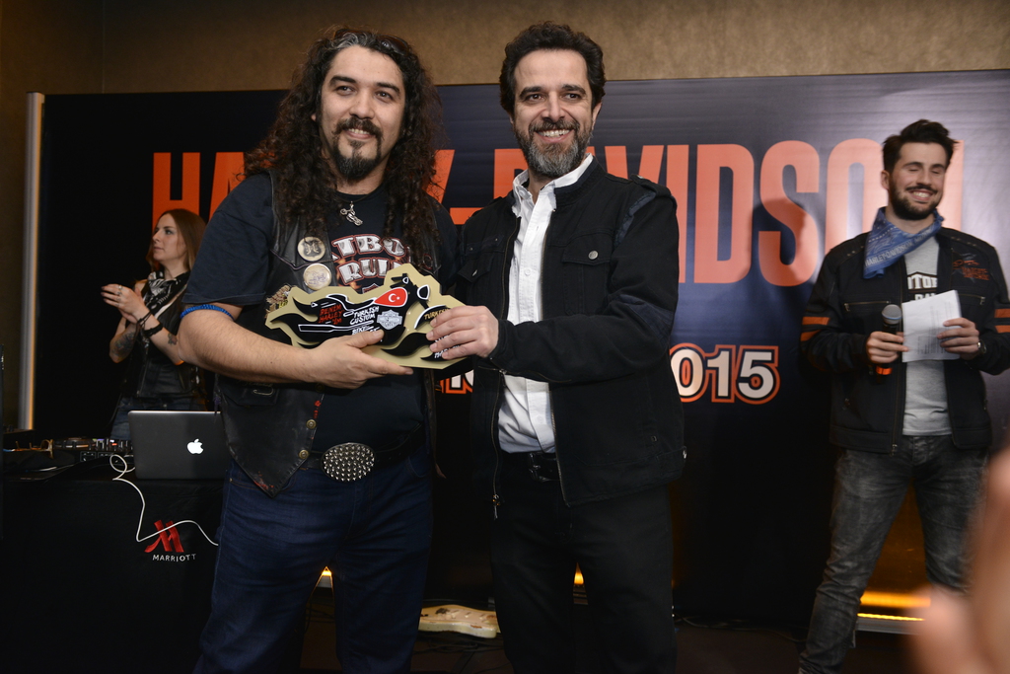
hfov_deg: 53.1
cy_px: 337
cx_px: 505
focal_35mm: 36
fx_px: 1010
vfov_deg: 36.9
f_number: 4
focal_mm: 36
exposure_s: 1/100
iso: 800
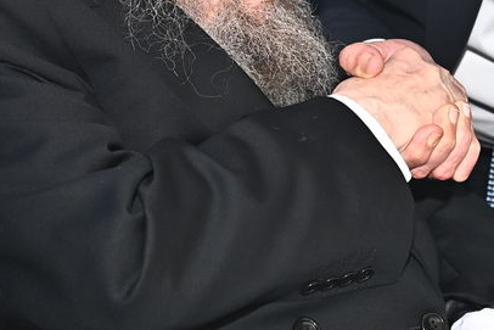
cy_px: -99
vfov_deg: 10.8
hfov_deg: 16.2
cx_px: 478
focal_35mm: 124
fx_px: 1702
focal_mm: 36
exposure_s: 1/200
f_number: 4
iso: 400
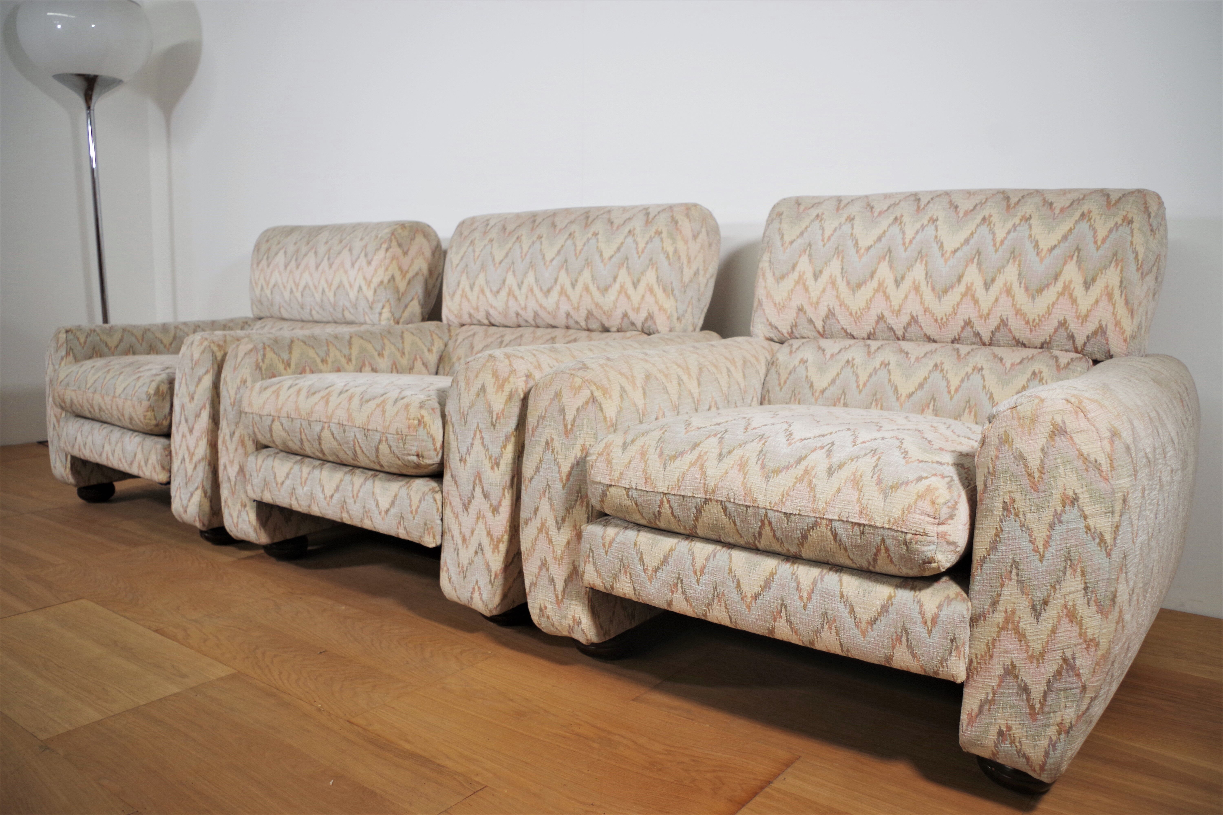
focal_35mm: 27
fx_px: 917
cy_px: 408
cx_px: 612
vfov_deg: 47.9
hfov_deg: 67.4
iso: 200
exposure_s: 1/50
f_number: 3.5
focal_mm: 18
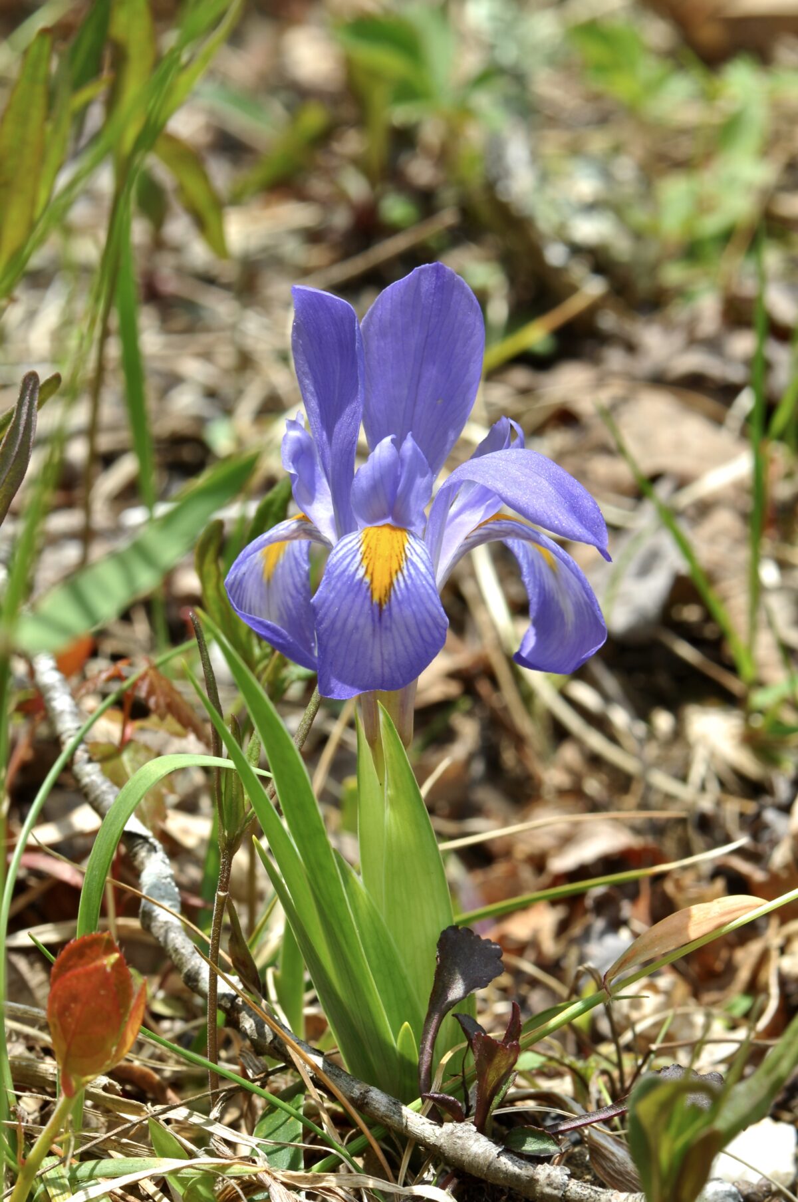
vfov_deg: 13.1
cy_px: 601
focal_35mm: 158
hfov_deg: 8.7
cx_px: 399
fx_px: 5251
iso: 100
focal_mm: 105
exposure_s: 1/60
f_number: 13
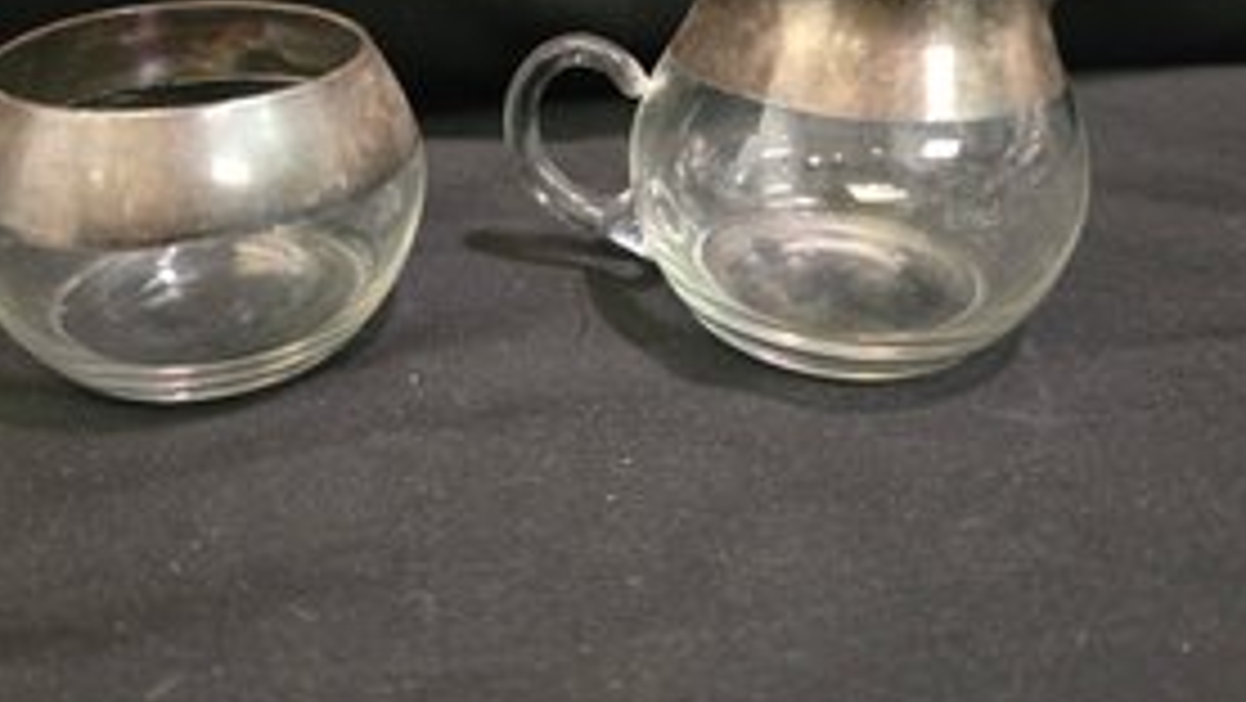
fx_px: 1025
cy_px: 155
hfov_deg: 62.4
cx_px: 551
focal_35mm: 31
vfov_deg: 36.7
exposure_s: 1/60
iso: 1600
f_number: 1.7
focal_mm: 6.3
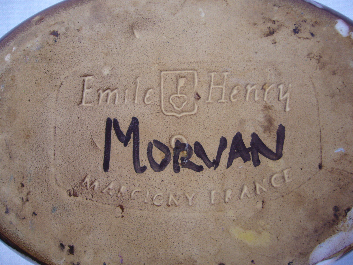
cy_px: 132
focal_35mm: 35
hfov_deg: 52.6
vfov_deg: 40.7
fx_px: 357
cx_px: 176
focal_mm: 5.8
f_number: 2.8
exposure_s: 1/250
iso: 80
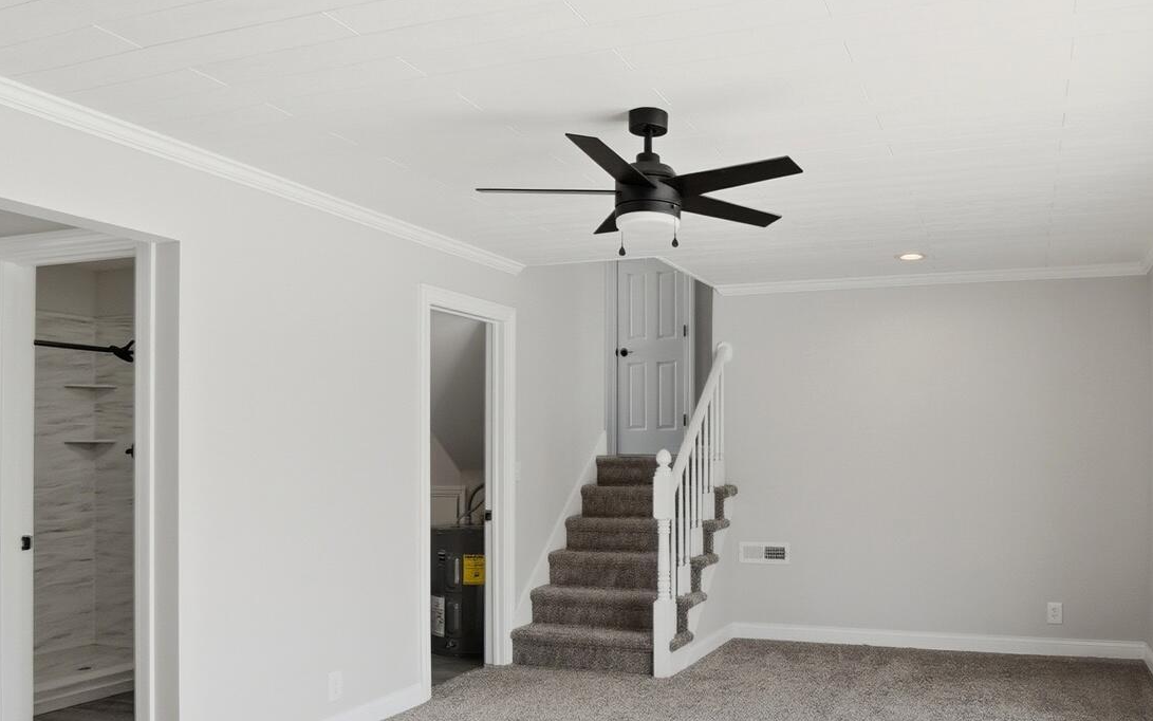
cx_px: 715
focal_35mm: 28
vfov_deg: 43.8
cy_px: 494
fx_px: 880
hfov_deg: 65.6
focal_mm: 10
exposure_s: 1/500
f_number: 8
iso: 125
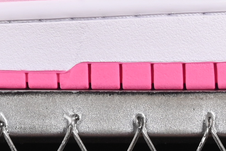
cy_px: -176
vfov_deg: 3.2
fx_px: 2644
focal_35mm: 421
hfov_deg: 4.9
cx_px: -107
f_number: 8
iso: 160
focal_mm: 50
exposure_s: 1/80
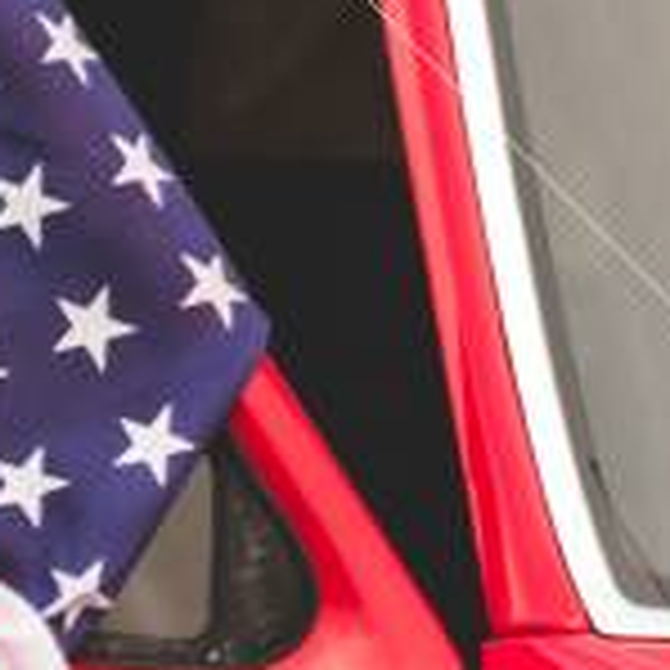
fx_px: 17015
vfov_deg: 2.3
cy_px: -510
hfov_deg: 2.2
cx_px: 2505
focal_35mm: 777
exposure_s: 1/2500
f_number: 2.8
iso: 200
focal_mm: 105
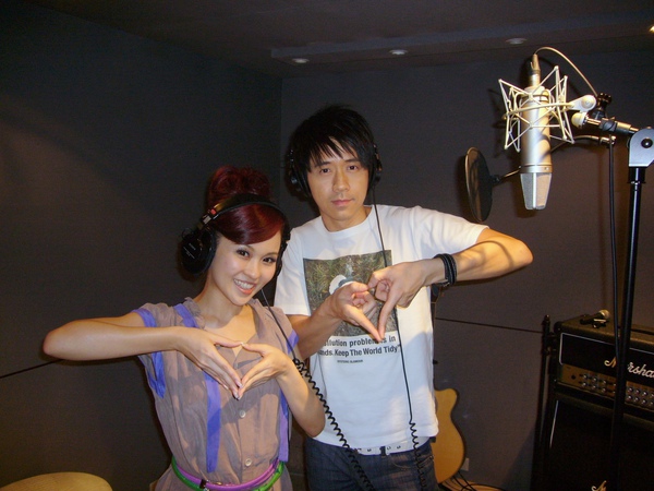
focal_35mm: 28
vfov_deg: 49.7
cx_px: 327
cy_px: 246
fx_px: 529
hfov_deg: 63.4
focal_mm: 4.6
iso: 100
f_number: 2.8
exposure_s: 1/30
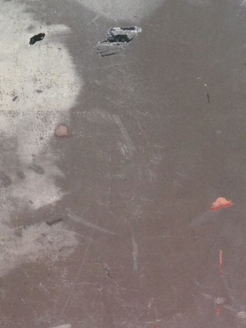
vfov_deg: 17.2
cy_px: -65
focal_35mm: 109
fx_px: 1033
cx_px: -41
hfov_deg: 13.3
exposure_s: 1/100
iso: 32
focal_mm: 3.3
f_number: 2.4
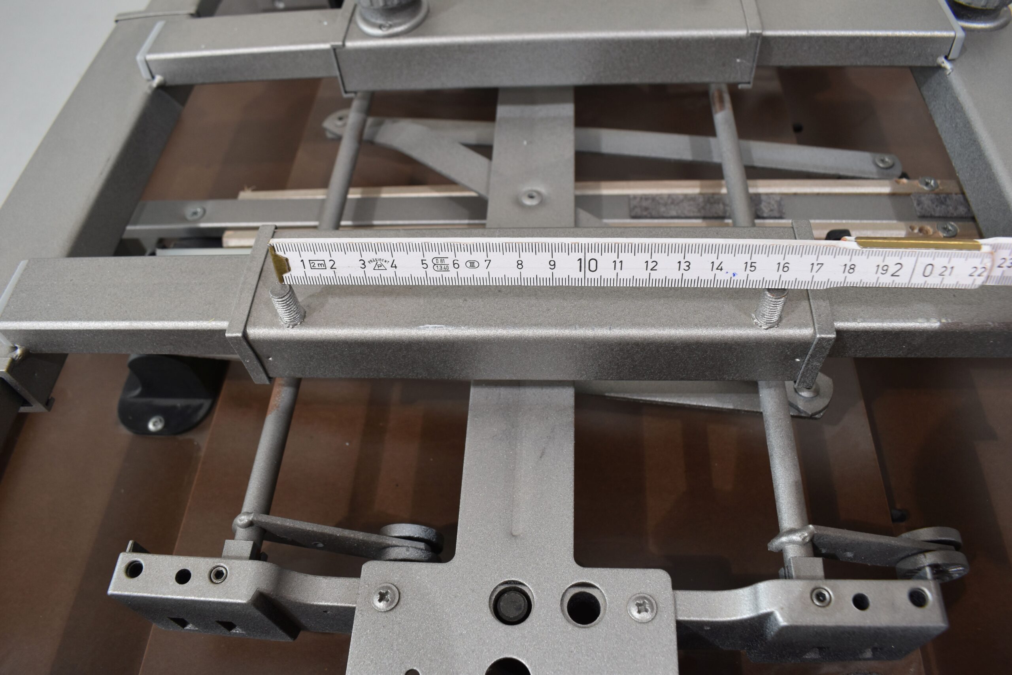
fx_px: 759
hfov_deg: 67.4
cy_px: 338
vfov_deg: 47.9
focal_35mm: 27
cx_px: 506
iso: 400
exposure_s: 1/60
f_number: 6.3
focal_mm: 18
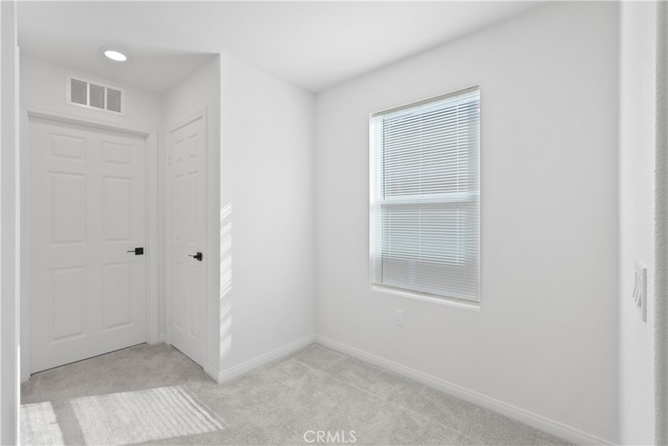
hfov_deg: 96.7
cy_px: 223
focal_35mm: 16
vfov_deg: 73.8
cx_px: 334
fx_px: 297
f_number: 8
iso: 400
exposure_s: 1/15
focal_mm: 16
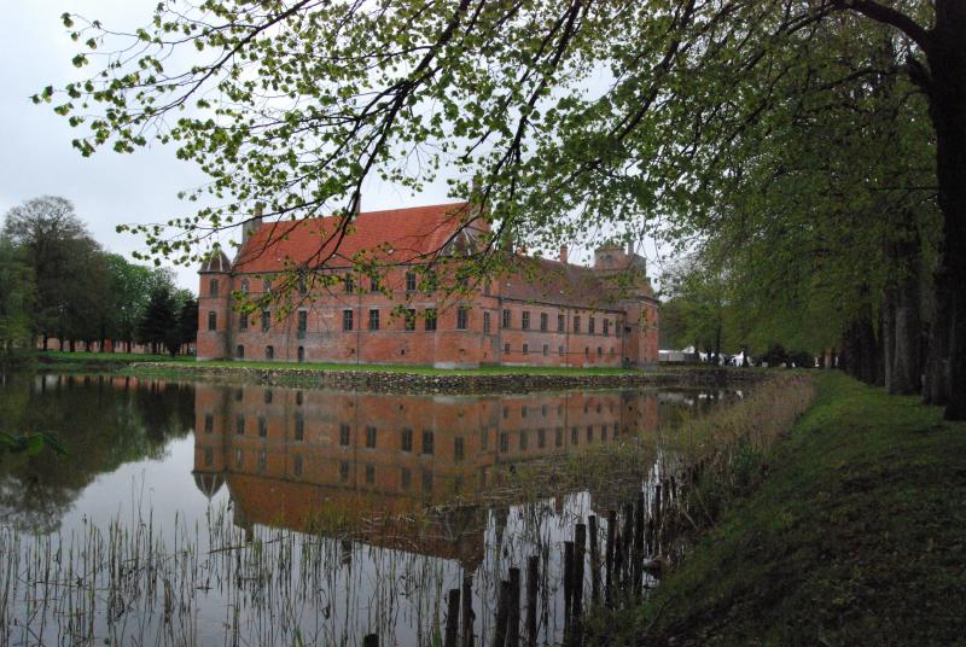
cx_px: 483
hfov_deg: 67.3
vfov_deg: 48.1
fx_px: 726
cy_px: 324
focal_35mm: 27
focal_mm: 18
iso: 3200
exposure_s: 1/640
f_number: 13
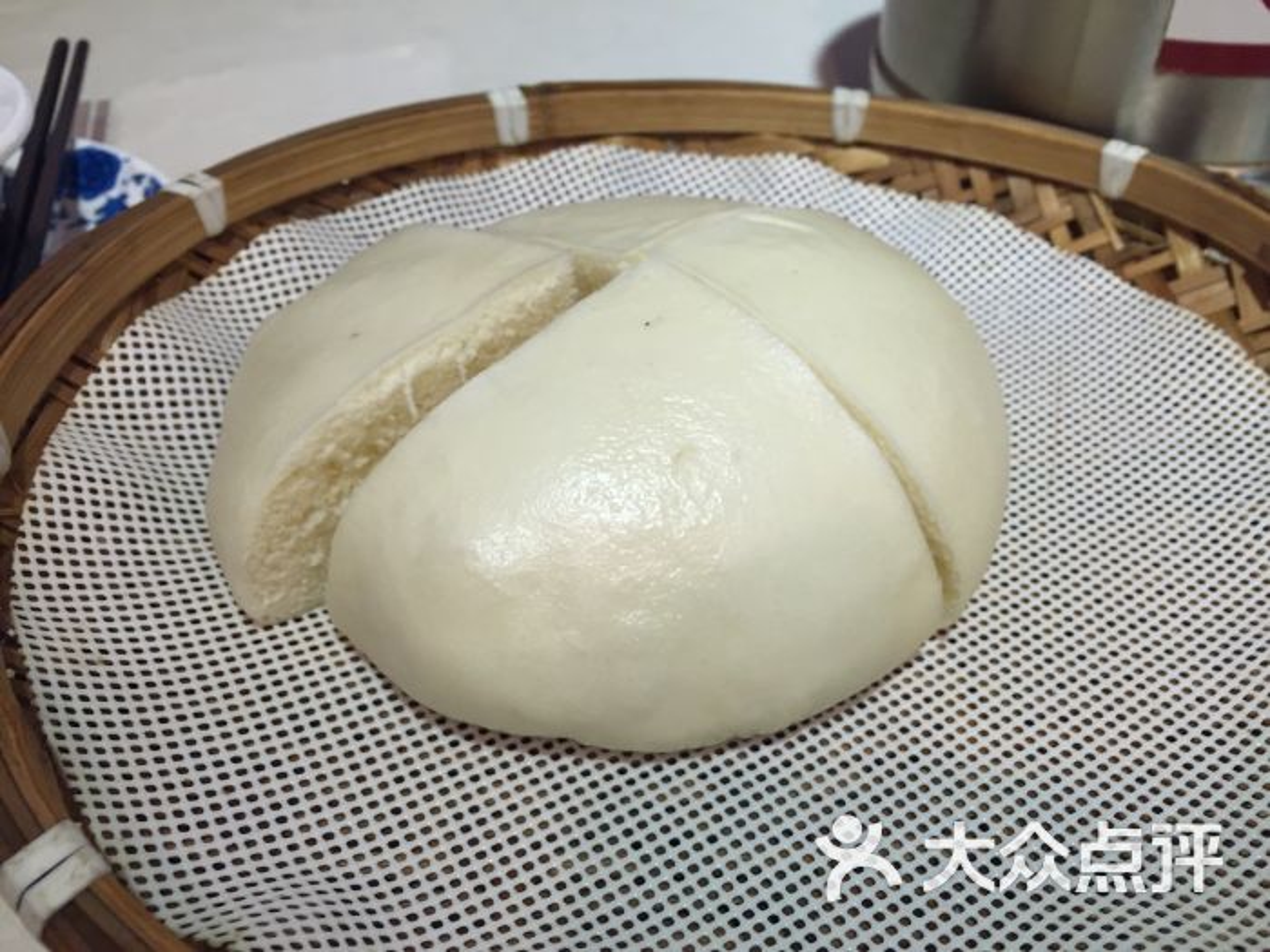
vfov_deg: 48.2
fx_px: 1064
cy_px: 476
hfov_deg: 61.7
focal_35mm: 29
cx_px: 635
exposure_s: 1/33
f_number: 2.2
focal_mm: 4.15
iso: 50
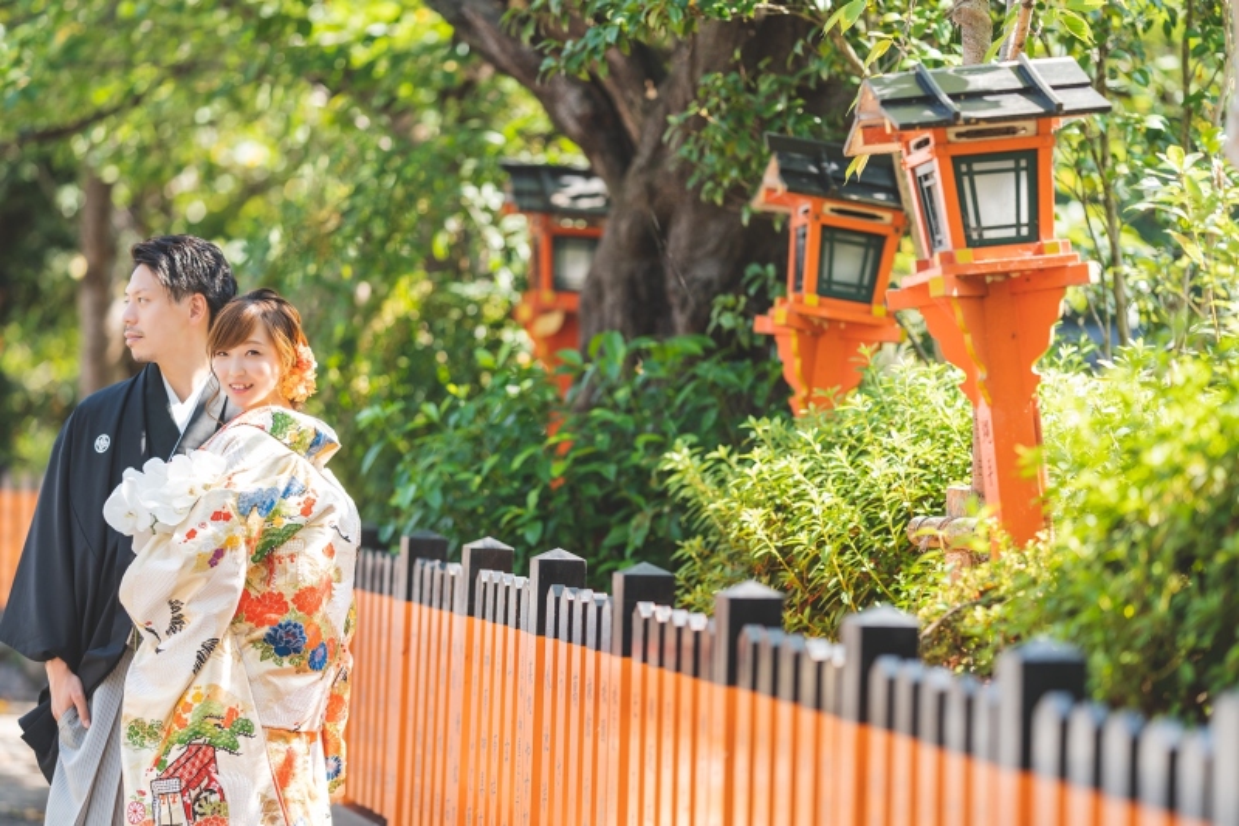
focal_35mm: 135
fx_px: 4645
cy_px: 413
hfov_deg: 15.2
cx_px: 620
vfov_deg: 10.2
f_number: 1.8
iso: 64
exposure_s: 1/400
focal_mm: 135
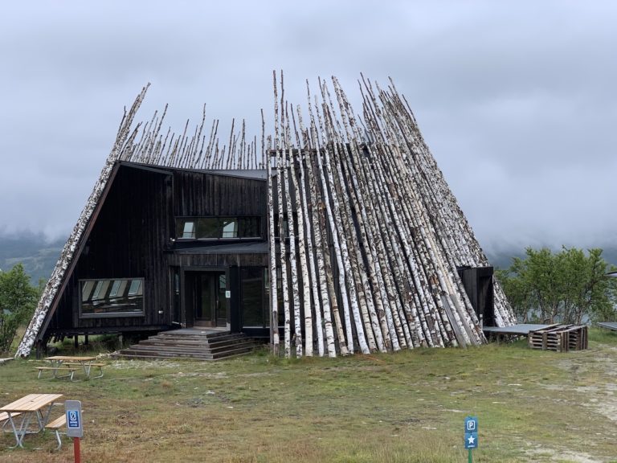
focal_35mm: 52
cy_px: 232
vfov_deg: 28.0
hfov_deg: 36.8
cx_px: 308
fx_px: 927
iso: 16
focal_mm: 6
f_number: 2.4
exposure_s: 1/240
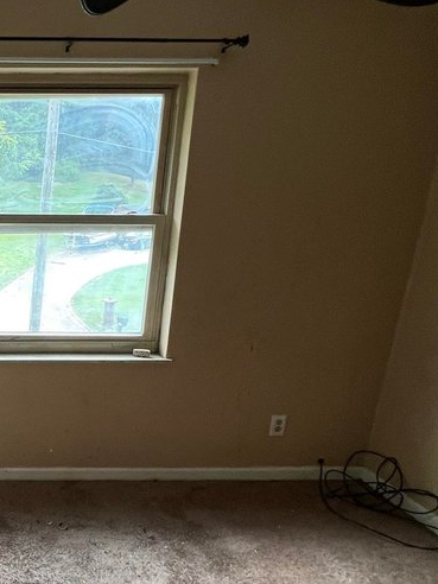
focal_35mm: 30
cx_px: -49
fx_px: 506
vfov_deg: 59.6
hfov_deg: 38.4
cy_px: 339
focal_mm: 1.57
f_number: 1.8
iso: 100
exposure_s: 1/99
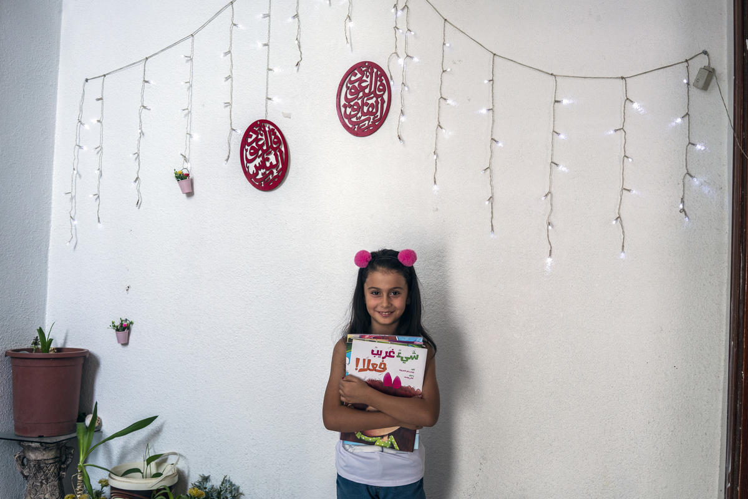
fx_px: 727
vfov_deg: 37.9
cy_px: 250
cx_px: 374
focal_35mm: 35
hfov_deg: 54.4
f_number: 4.5
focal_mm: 35
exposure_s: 1/100
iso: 1000
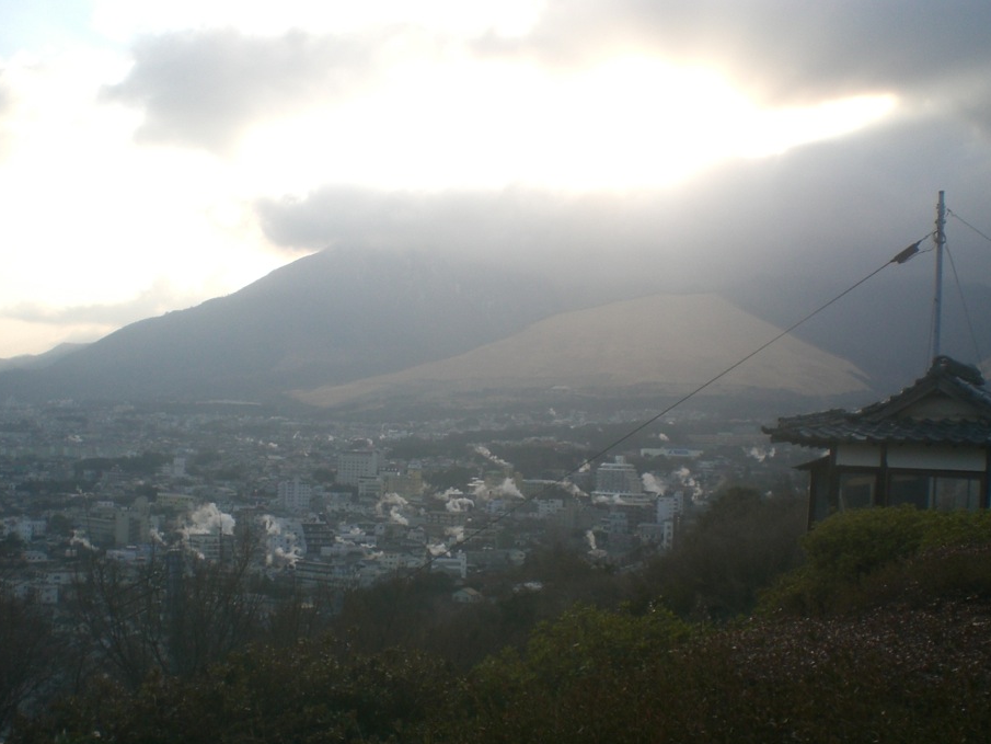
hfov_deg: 44.8
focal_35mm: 42
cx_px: 489
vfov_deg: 34.3
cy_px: 410
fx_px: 1203
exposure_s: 1/250
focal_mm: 6.3
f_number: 4.4
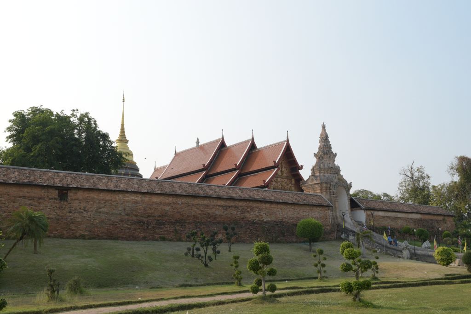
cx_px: 236
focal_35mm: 36
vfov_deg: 36.9
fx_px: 471
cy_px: 157
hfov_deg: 53.1
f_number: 10
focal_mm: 24
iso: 400
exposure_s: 1/400
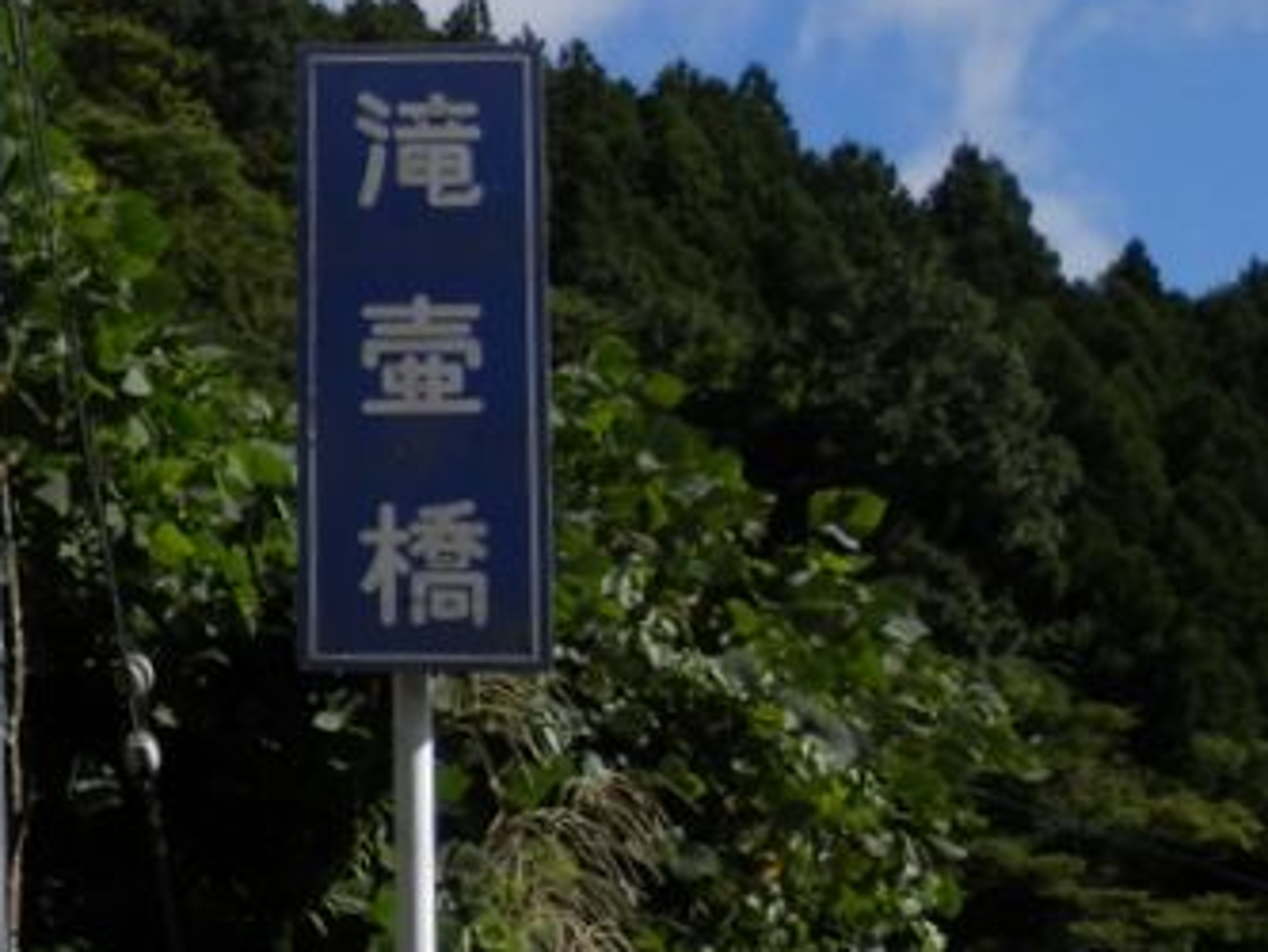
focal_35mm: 60
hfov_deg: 28.6
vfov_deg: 24.0
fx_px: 2199
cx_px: -190
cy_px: 784
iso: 80
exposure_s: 1/200
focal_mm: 4.5
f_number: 8.7
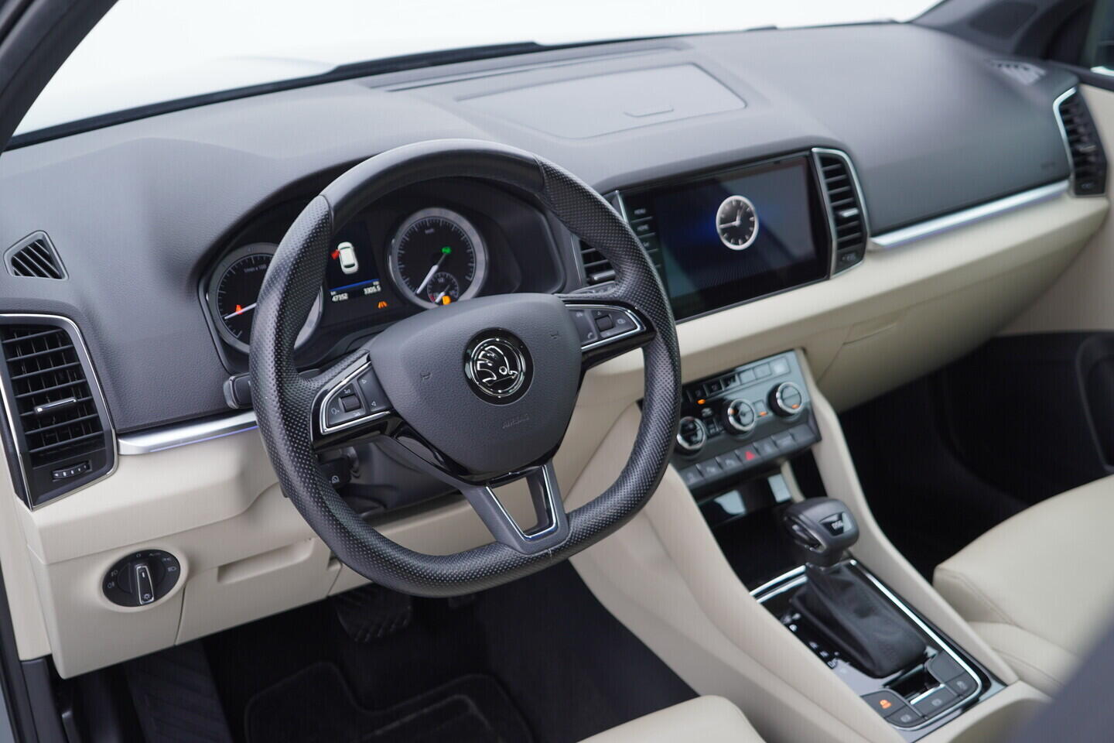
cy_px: 372
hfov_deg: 53.1
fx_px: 1114
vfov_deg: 36.9
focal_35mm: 36
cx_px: 557
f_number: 2.8
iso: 125
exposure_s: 1/40
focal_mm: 24
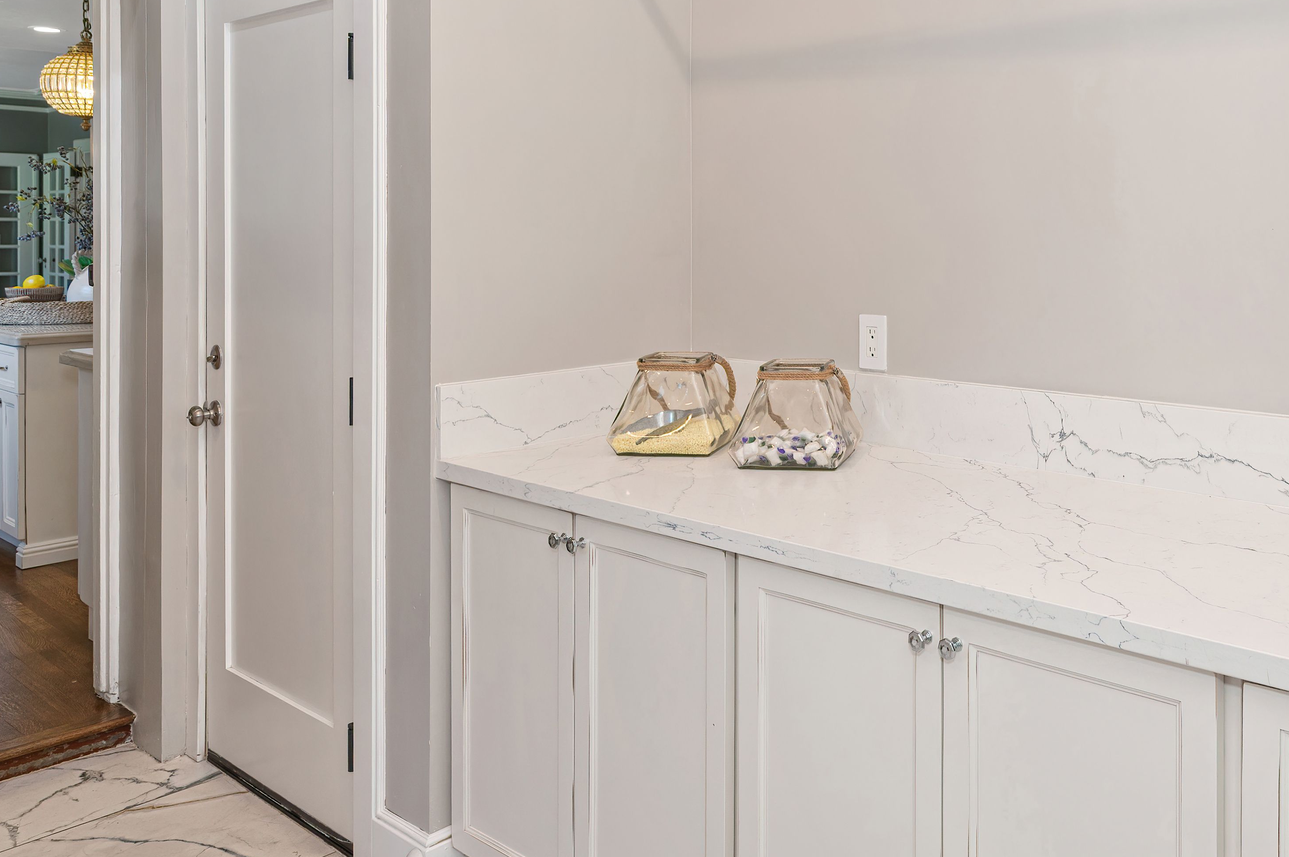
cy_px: 246
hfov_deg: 57.1
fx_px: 1109
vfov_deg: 41.4
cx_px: 974
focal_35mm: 31
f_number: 5
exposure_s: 1/80
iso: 250
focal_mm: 15
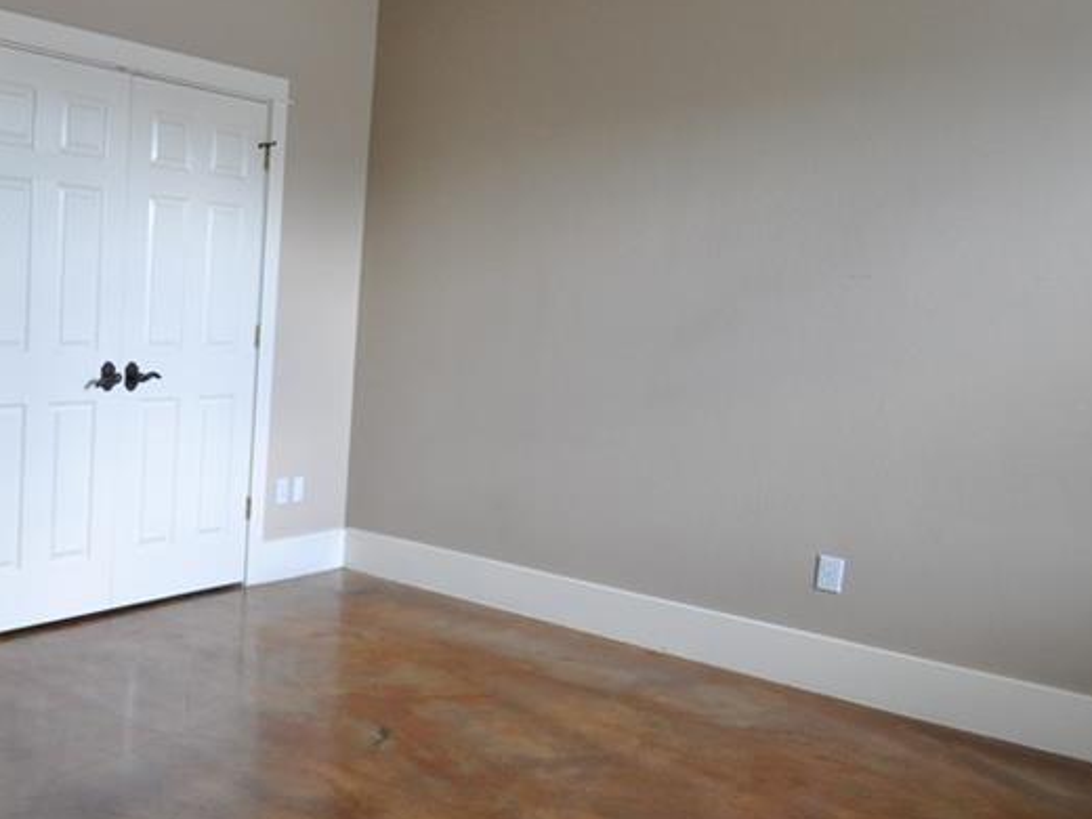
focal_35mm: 34
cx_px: 116
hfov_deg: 48.5
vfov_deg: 41.8
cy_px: 400
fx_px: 1073
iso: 800
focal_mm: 12
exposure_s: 1/60
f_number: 4.5
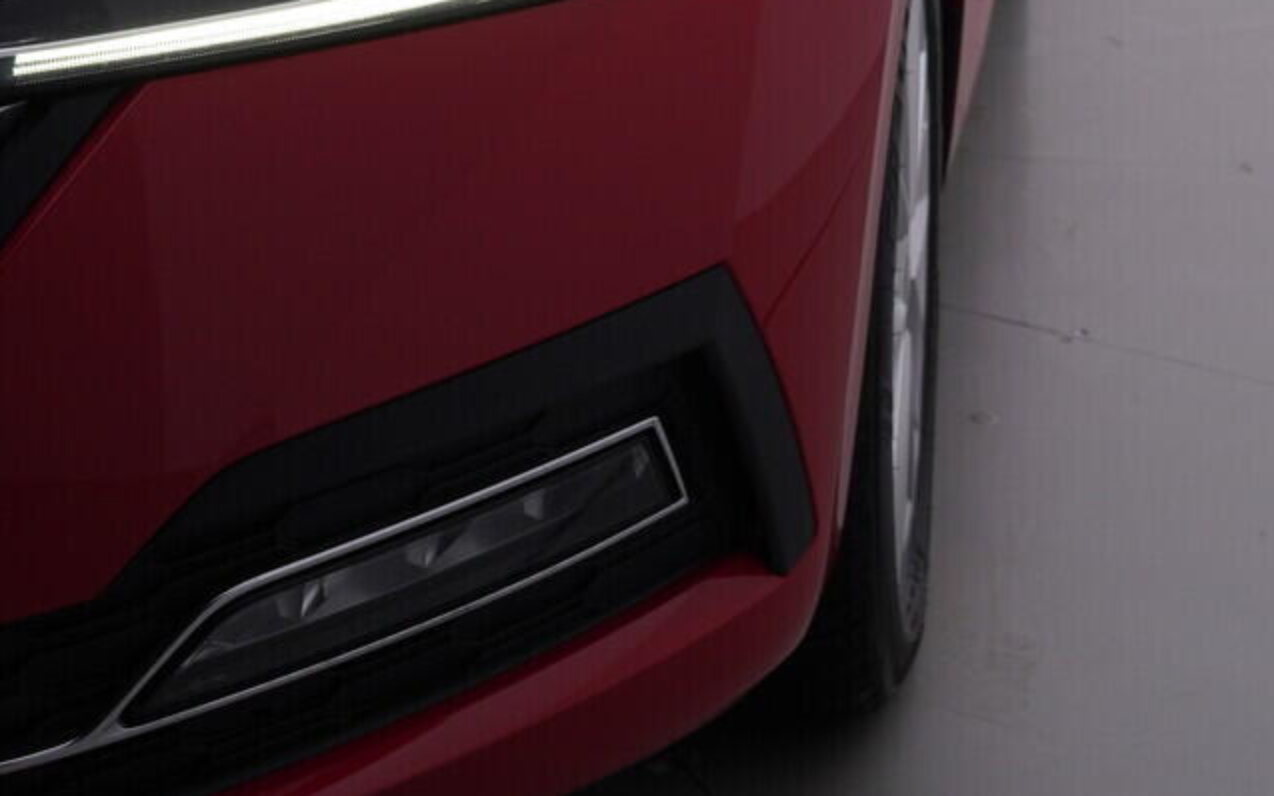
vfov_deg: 15.5
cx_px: 956
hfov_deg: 24.7
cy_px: 56
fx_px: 2882
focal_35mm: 83
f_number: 4.5
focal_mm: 24
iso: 125
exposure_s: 1/125
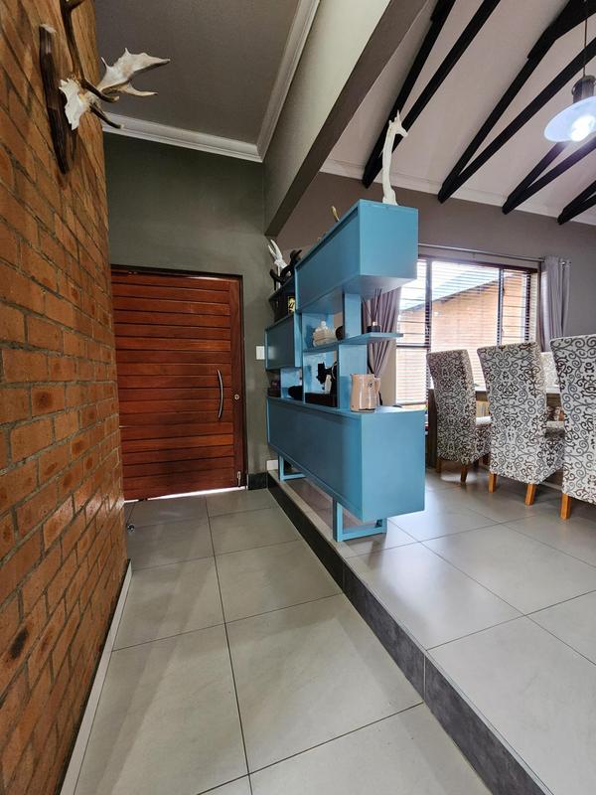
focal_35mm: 13
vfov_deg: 106.2
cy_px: 398
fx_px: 298
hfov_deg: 89.9
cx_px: 298
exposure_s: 1/33.3
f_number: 2.2
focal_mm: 2.2
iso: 640
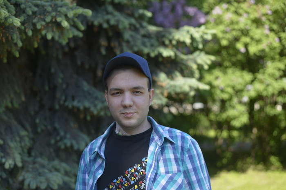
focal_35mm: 50
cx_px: 143
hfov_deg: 39.6
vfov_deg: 27.0
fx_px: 397
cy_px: 95
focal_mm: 50
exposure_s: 1/2000
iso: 250
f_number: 2.5
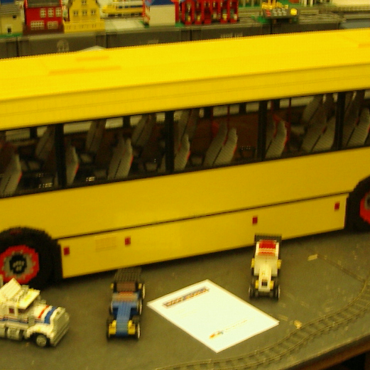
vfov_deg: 26.1
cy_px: 193
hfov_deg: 26.1
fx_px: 798
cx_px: 193
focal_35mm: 66
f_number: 2.6
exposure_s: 1/10
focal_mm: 5.8
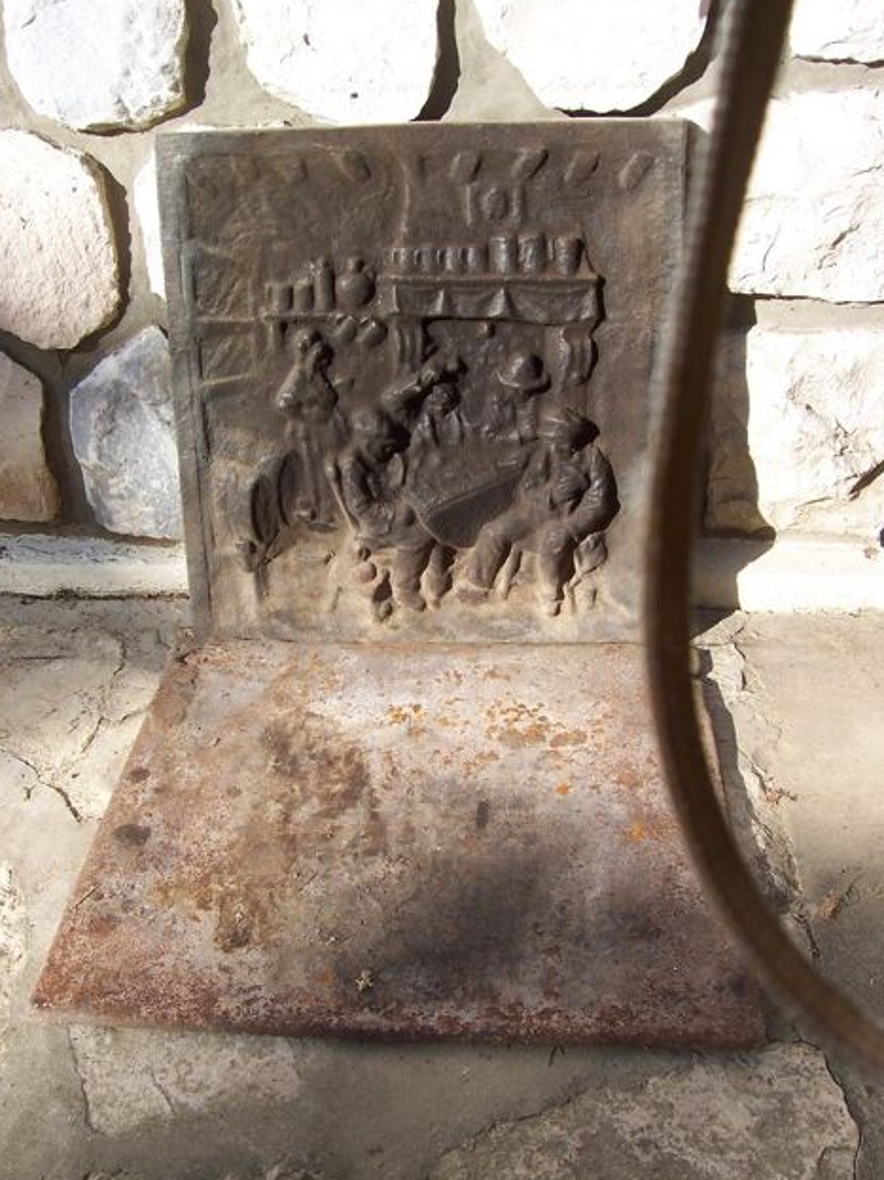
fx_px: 1294
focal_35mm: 38
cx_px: 445
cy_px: 581
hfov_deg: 37.7
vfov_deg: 49.0
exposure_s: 1/250
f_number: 5.6
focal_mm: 5.6
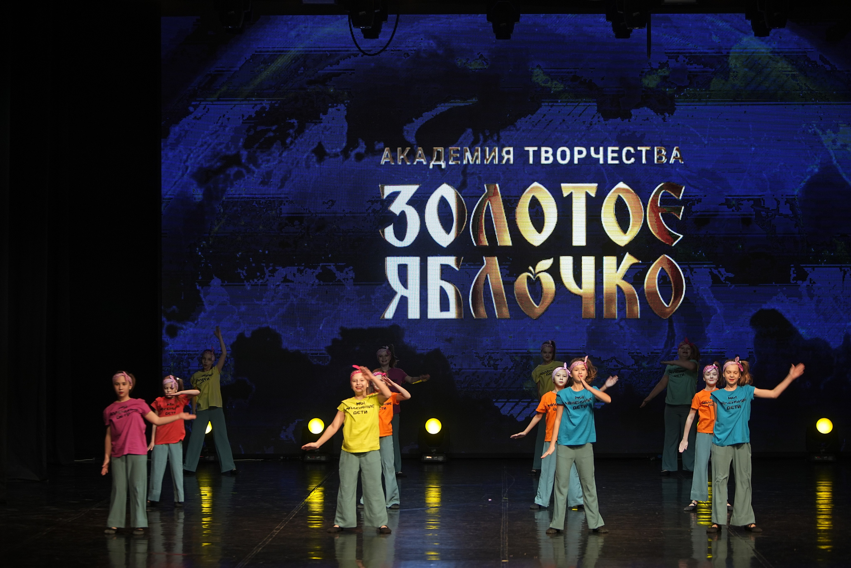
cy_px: 284
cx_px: 426
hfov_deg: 22.6
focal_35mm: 90
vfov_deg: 15.2
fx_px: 2127
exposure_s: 1/200
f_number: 2.8
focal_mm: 90
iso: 640
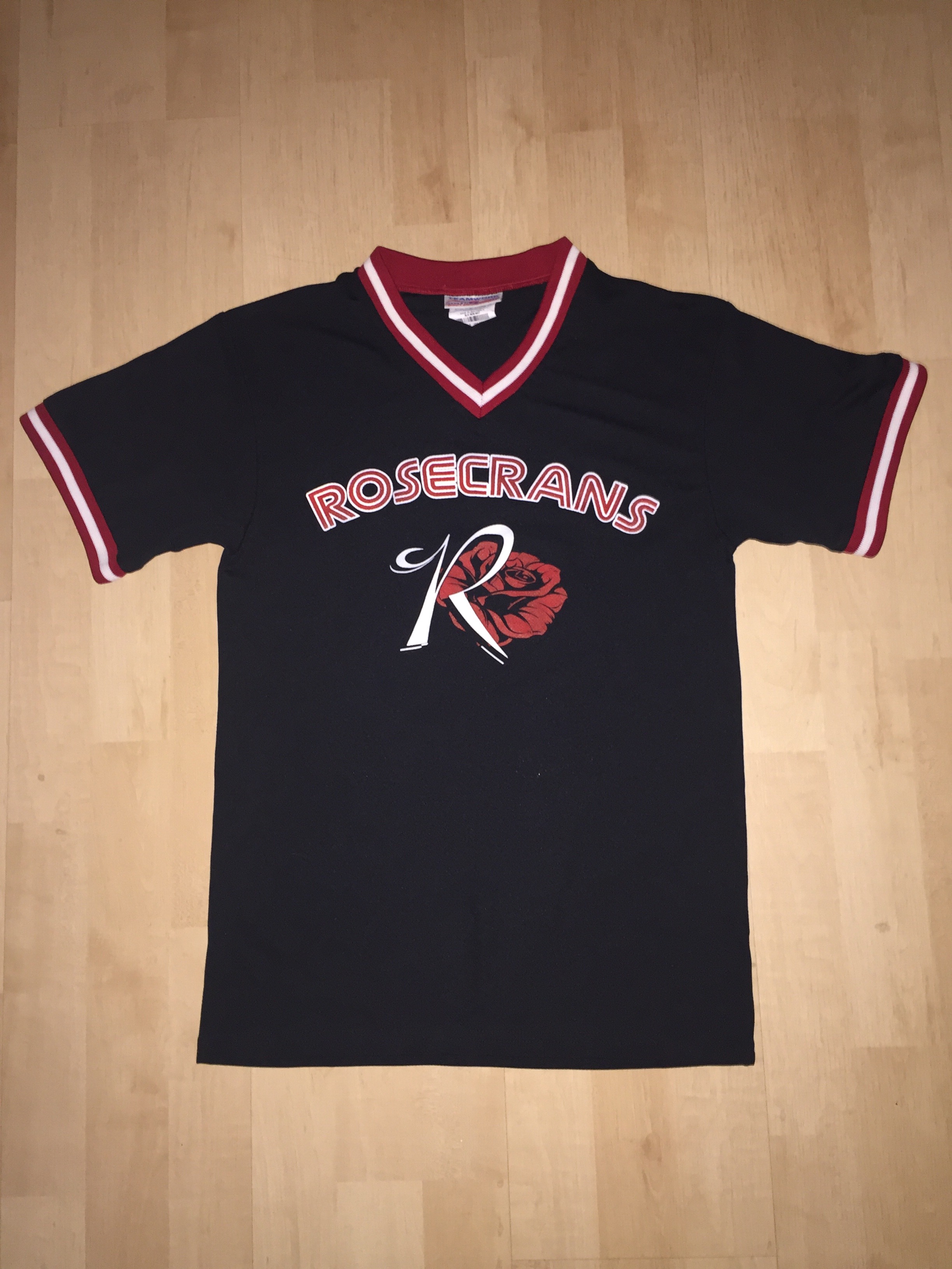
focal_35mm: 29
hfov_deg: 48.2
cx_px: 476
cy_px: 634
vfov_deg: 61.7
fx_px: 1063
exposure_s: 1/16
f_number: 2.2
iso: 100
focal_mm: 4.15
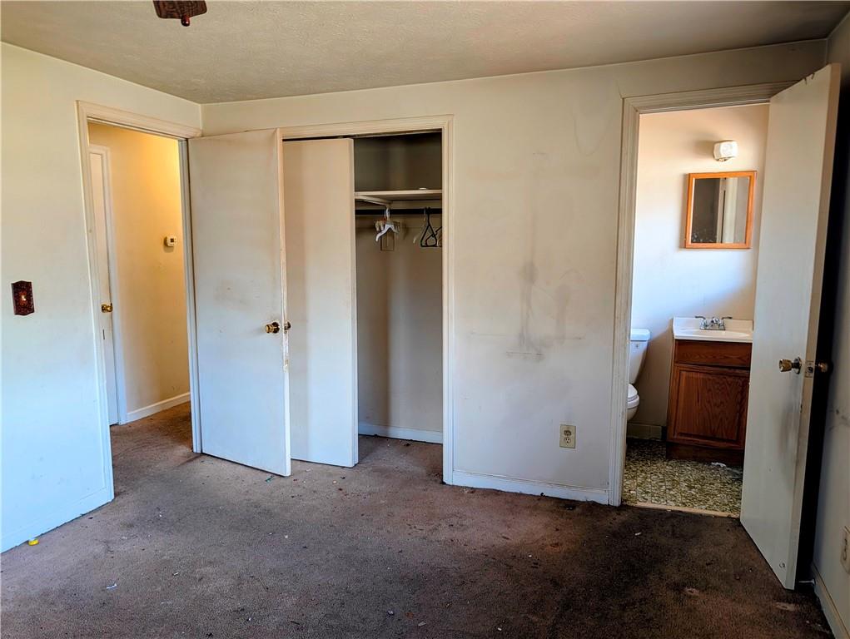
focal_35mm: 24
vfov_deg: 56.9
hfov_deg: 71.5
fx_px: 590
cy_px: 320
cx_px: 425
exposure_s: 1/30
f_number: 1.68
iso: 116
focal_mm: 6.9
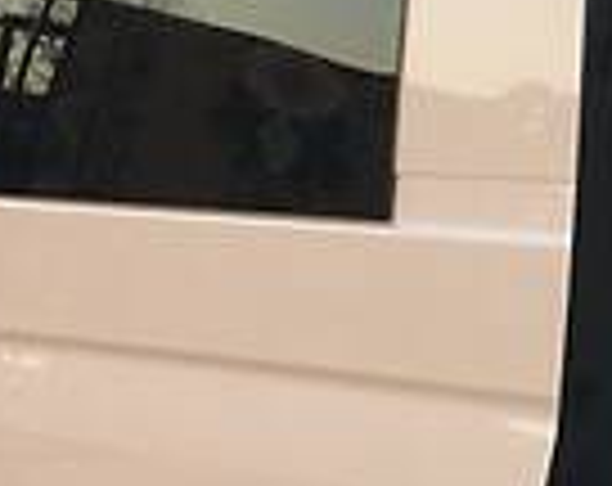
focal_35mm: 167
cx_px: 1084
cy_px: 198
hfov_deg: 10.9
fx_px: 3016
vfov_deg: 9.2
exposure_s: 1/178
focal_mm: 4.2
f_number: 2.2
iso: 25
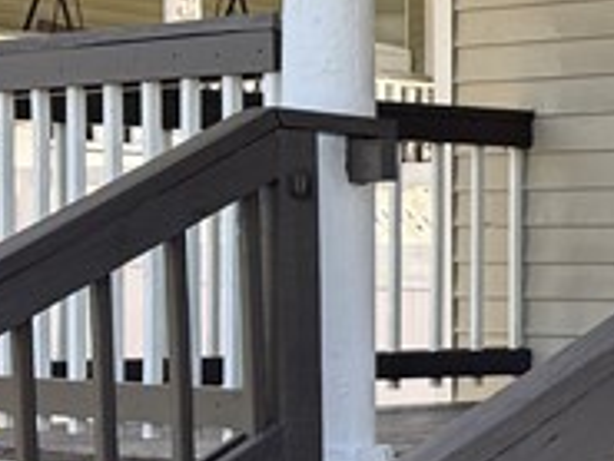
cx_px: 1225
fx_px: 2361
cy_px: 448
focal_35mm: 133
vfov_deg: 11.1
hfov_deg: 12.9
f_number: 1.78
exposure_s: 1/609
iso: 80
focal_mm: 6.76
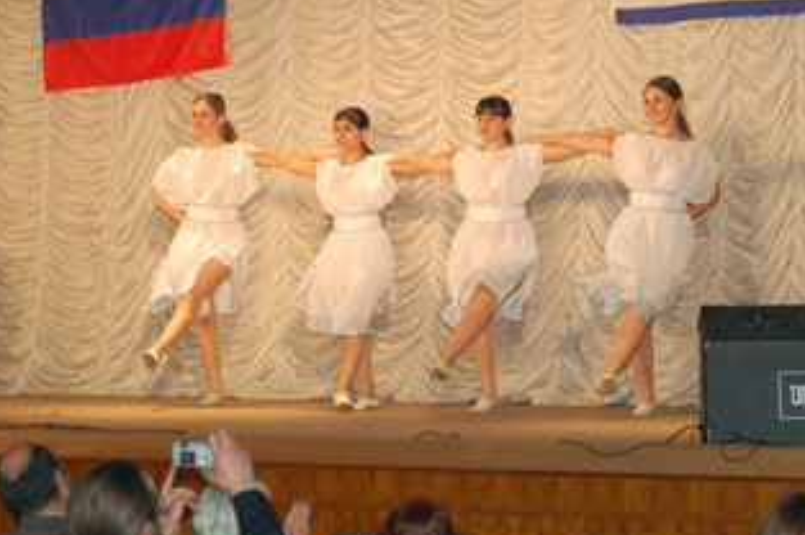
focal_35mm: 108
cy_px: 219
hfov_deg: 18.9
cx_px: 444
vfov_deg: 12.6
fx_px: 2412
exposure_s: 1/400
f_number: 3.5
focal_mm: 50
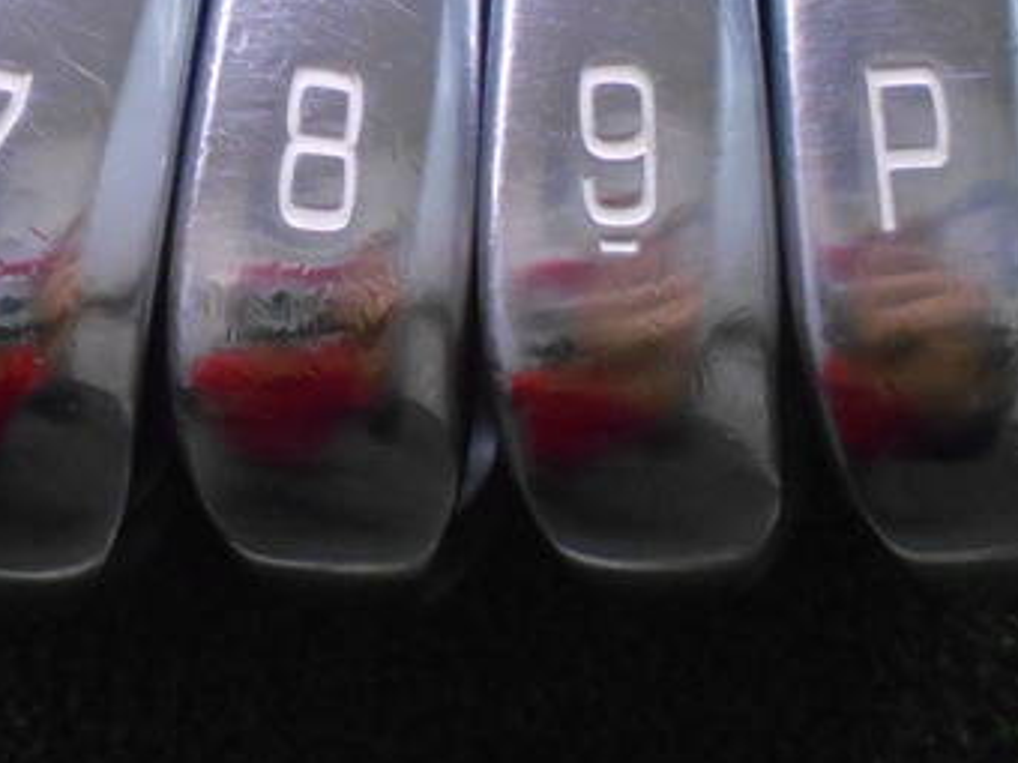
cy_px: 203
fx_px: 1441
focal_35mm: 49
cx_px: 272
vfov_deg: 29.3
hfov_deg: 38.1
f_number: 3.2
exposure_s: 1/160
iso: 800
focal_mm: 4.6
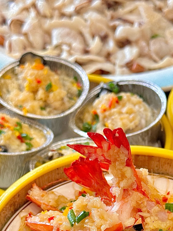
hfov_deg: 15.7
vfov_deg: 20.3
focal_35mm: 94
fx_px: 626
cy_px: 221
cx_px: 129
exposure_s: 1/100
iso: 80
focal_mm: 6.86
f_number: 1.78
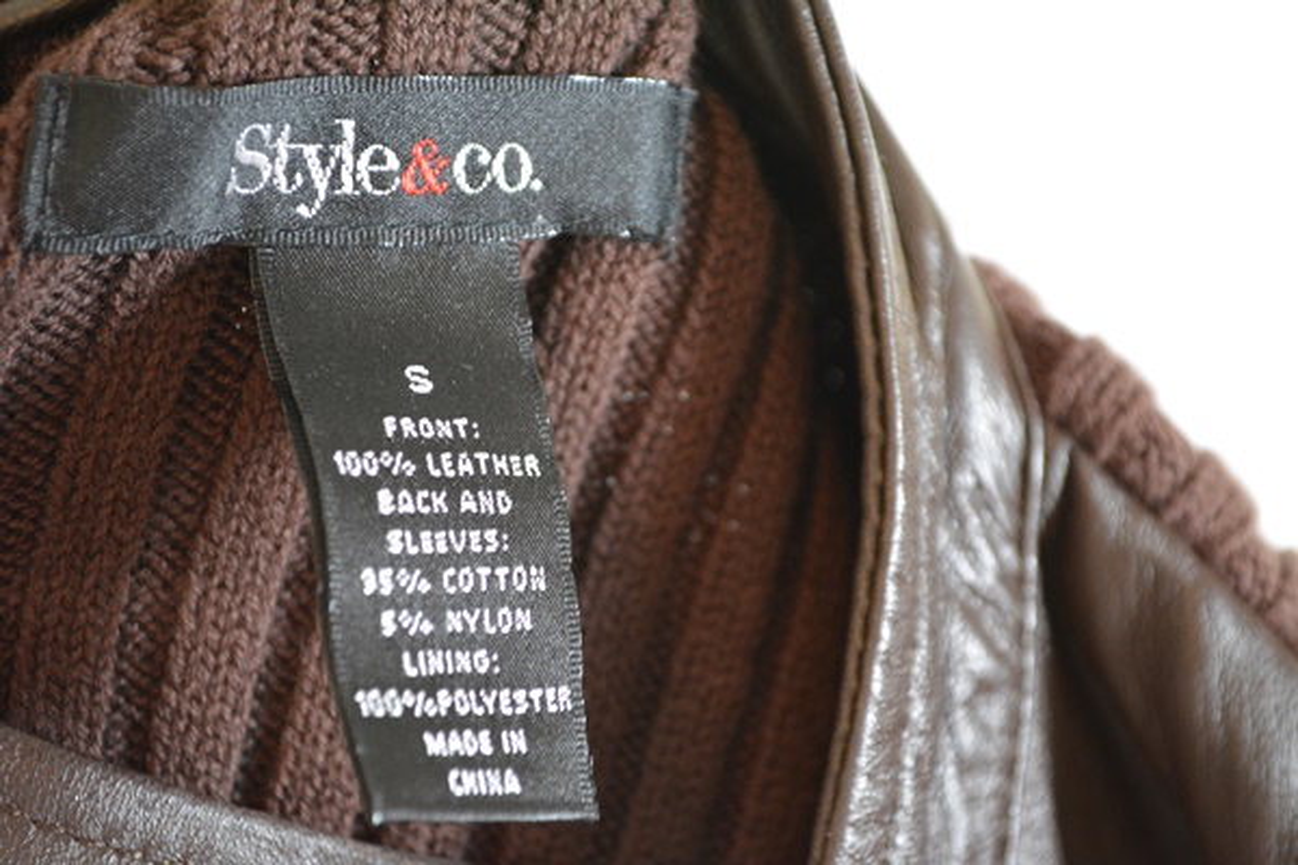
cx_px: 649
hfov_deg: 26.0
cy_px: 432
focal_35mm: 78
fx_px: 2812
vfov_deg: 17.5
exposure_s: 1/30
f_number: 5.6
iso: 2200
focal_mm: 52
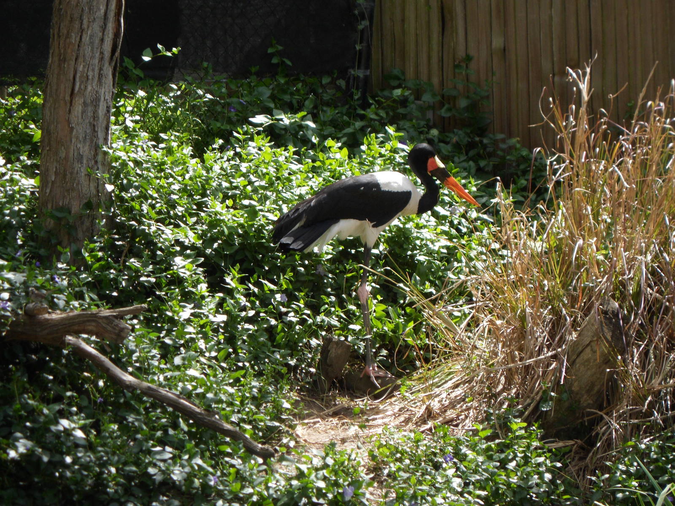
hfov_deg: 7.3
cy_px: 253
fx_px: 5265
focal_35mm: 270
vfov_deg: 5.5
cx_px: 338
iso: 80
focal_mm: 46.8
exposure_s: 1/180
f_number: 5.9
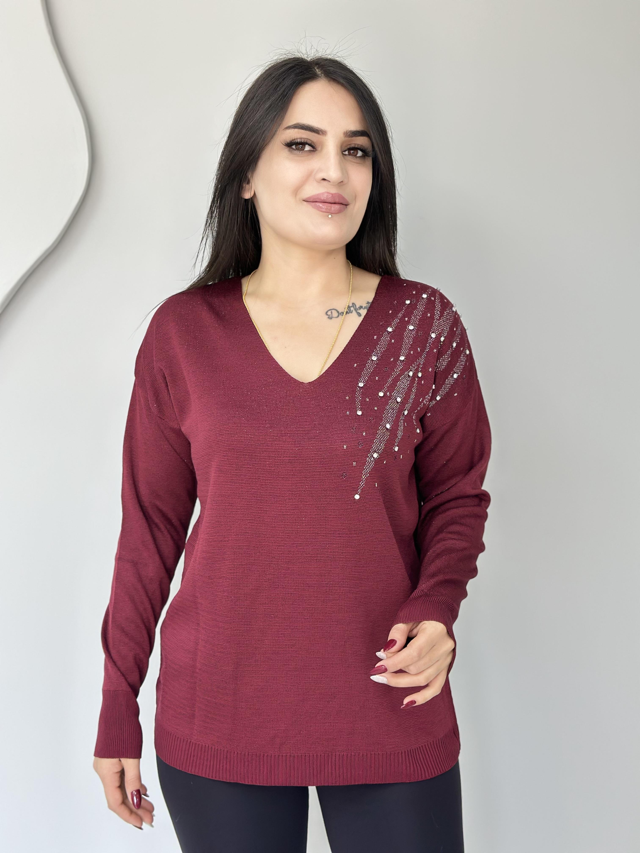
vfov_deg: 39.7
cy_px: 426
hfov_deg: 30.3
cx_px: 320
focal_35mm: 48
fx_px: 1183
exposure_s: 1/100
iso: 125
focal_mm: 6.86
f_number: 1.78
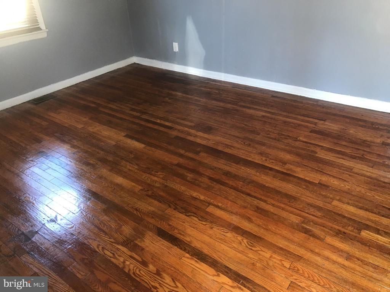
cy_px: 146
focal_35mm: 28
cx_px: 195
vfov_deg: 49.7
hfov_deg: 63.4
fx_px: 315
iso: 64
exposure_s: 1/30
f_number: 1.8
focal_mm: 3.99
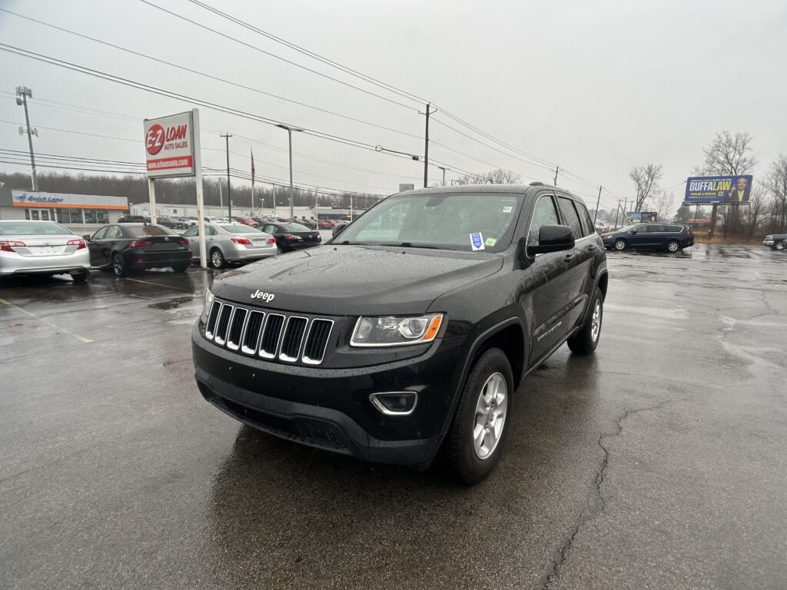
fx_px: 591
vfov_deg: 53.1
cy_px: 295
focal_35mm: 26
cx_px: 394
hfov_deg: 67.3
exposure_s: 1/728
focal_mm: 5.7
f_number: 1.5
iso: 50
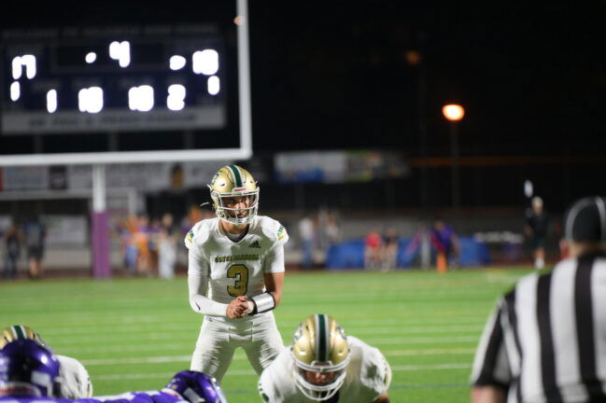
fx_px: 4458
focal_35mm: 265
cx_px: 289
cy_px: 254
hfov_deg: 7.8
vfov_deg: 5.2
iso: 3200
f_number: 2.8
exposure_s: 1/640
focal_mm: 200
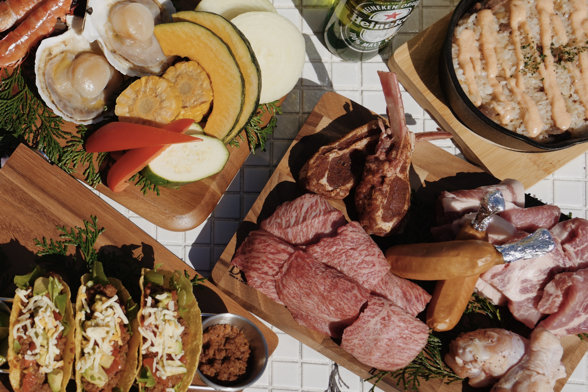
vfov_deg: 29.9
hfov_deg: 43.6
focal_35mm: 45
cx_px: 294
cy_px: 196
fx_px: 735
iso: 100
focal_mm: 45
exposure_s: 1/1250
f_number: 5
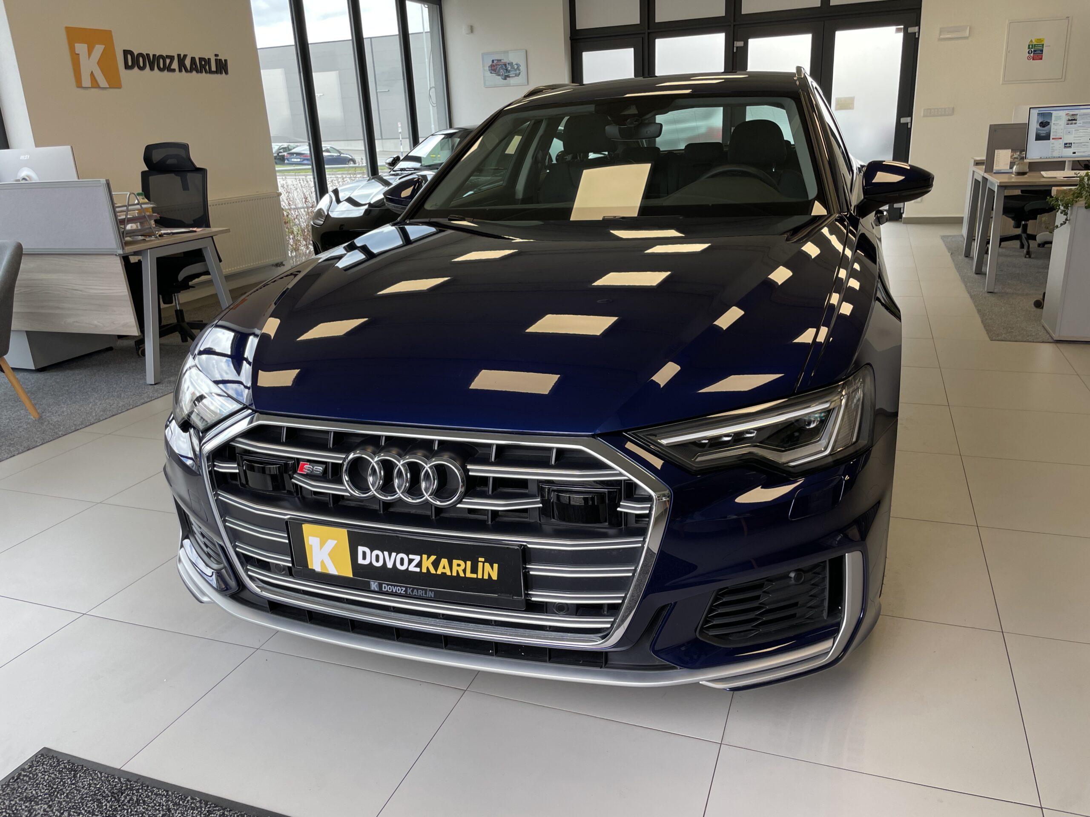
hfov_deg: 67.3
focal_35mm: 26
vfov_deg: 53.1
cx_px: 545
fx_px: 819
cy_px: 408
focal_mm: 4.2
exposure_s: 1/121
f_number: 1.6
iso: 32
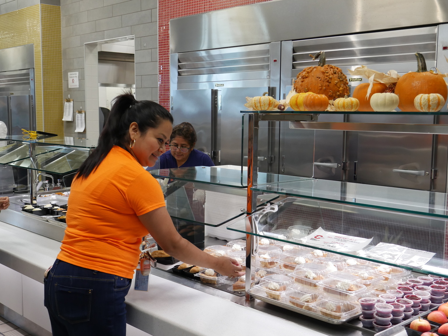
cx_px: 224
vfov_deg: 34.4
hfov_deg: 44.8
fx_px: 544
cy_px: 168
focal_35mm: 42
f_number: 4.6
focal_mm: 21
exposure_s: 1/60
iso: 800
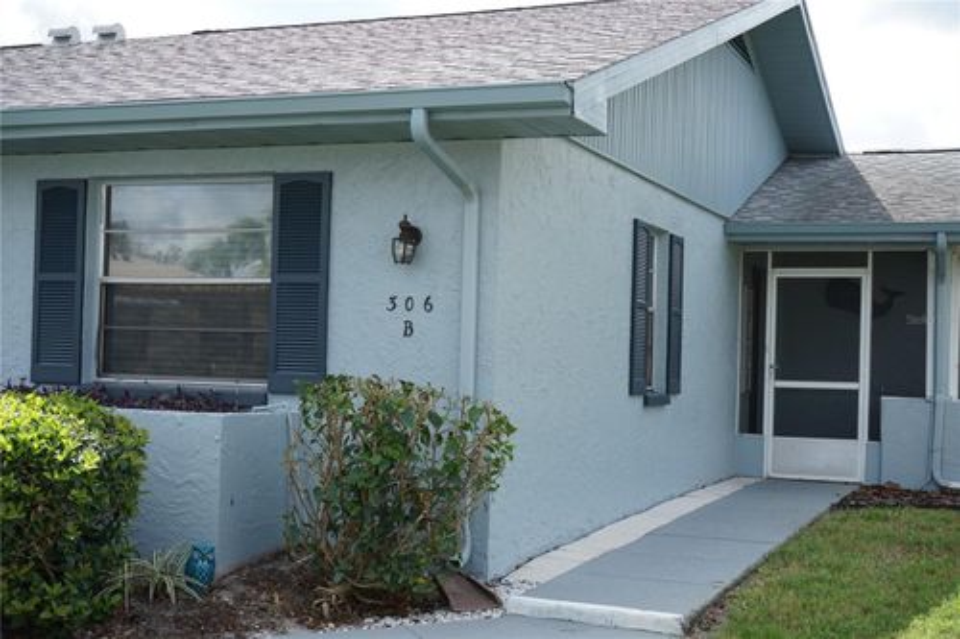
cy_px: 320
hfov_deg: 41.1
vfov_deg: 28.1
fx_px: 1280
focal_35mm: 48
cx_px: 480
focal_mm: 48
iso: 100
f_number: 9
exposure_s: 1/100
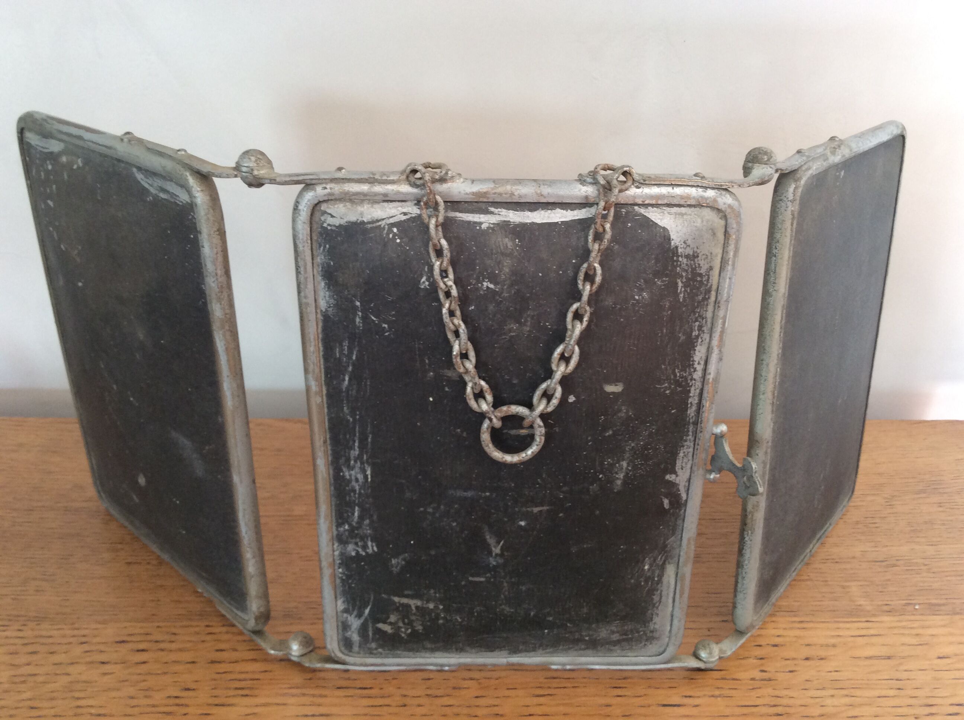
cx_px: 482
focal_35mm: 32
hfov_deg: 56.9
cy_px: 360
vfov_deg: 44.1
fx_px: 890
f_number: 2.4
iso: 64
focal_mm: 3.3
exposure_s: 1/25
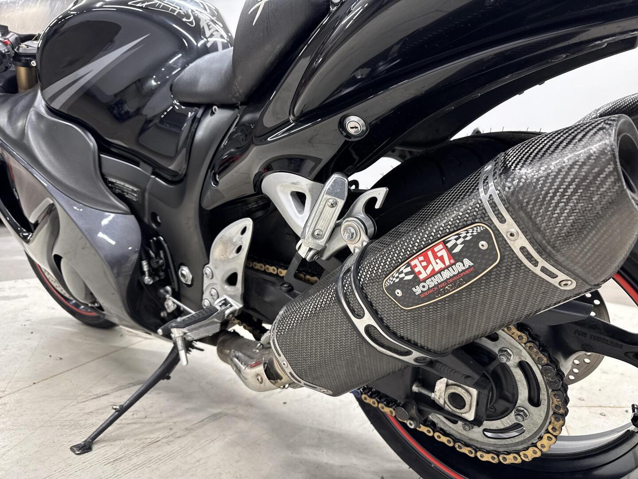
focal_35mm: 24
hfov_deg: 71.6
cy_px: 240
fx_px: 442
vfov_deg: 56.8
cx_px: 319
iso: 160
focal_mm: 6.76
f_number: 1.78
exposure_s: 1/50
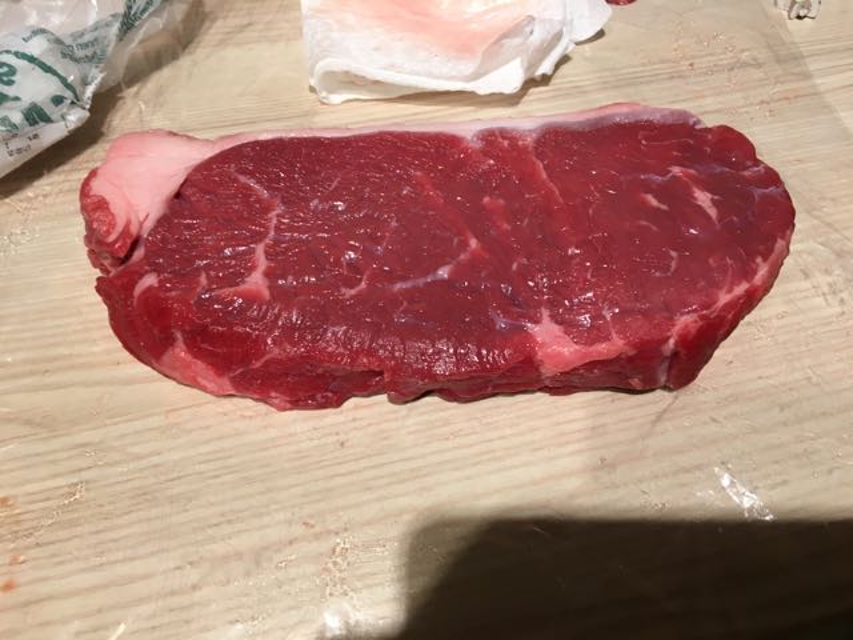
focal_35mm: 29
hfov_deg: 61.7
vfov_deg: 48.2
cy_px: 320
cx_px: 426
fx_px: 715
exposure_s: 1/33
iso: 64
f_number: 2.2
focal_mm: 4.15
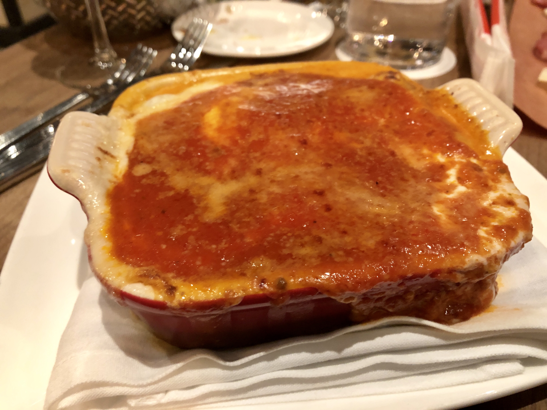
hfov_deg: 63.4
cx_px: 274
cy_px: 205
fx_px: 442
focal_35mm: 28
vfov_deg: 49.7
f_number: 1.8
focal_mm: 3.99
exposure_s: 1/4
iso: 160
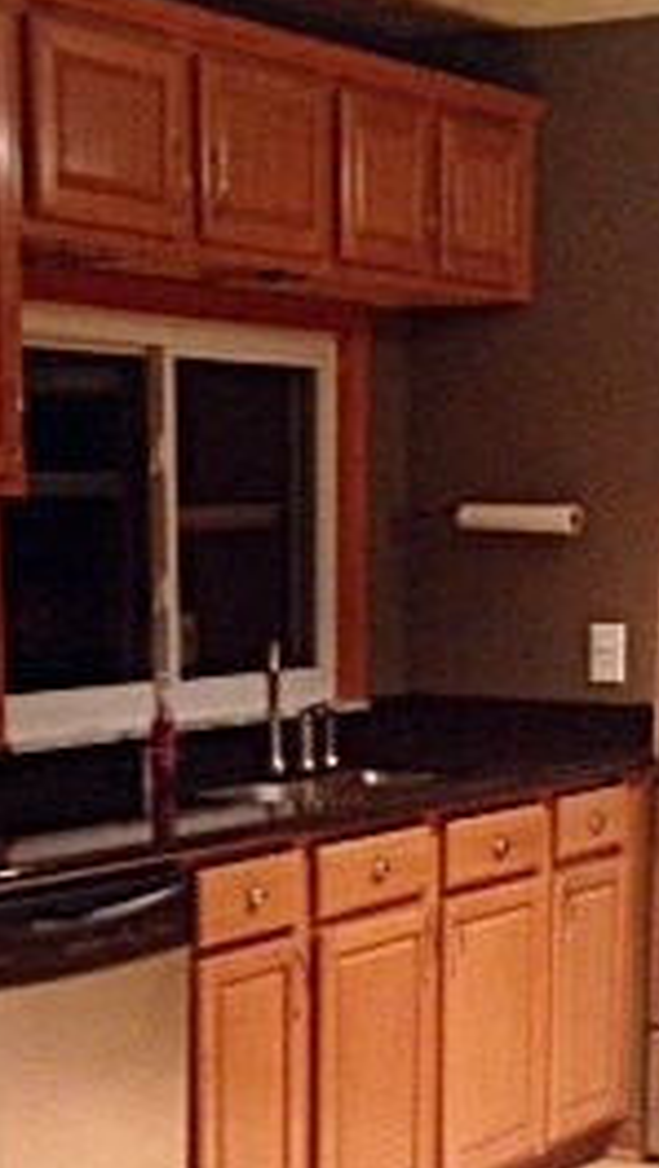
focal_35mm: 87
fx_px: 2696
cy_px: 1049
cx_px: 305
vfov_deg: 23.8
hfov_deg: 13.9
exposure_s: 1/20
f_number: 2.4
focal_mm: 4.12
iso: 250
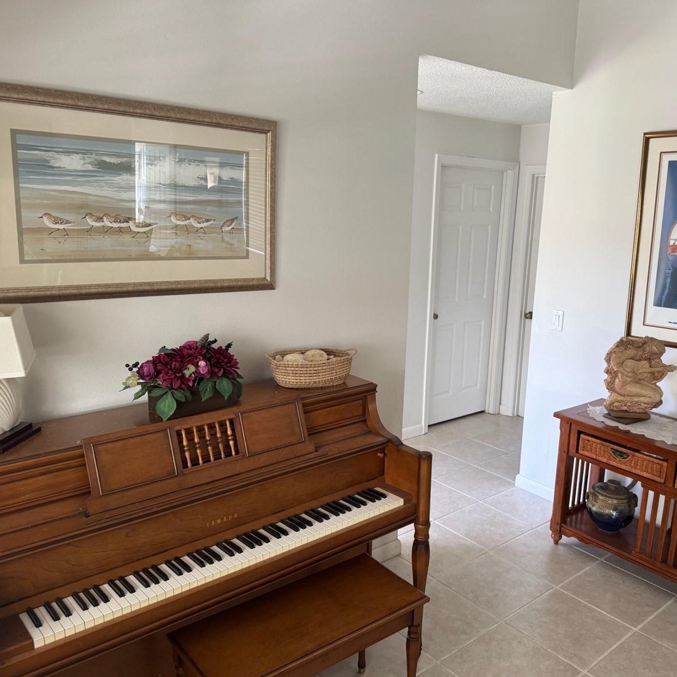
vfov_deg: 55.6
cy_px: 346
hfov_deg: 55.4
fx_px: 642
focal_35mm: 29
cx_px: 391
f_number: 1.78
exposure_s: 1/69
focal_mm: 6.76
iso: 200
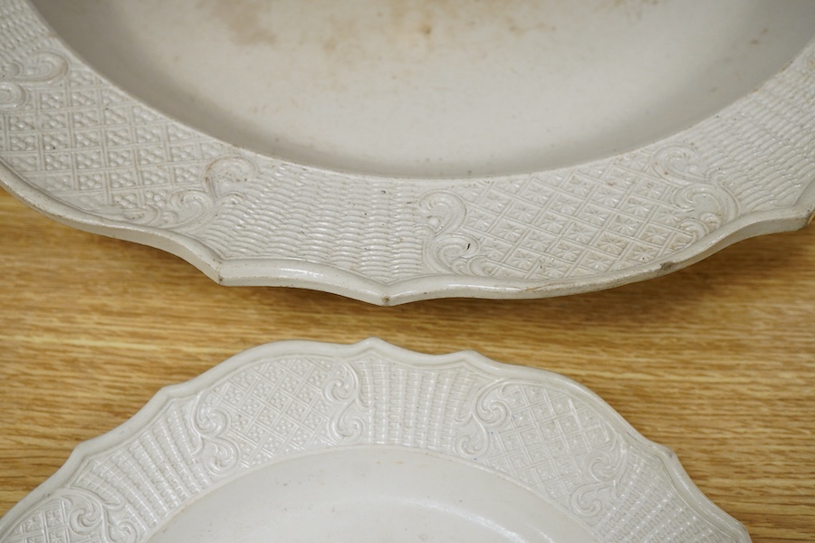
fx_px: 1019
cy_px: 272
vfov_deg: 29.9
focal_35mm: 45
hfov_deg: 43.6
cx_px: 408
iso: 1250
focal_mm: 30
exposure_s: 1/125
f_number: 9
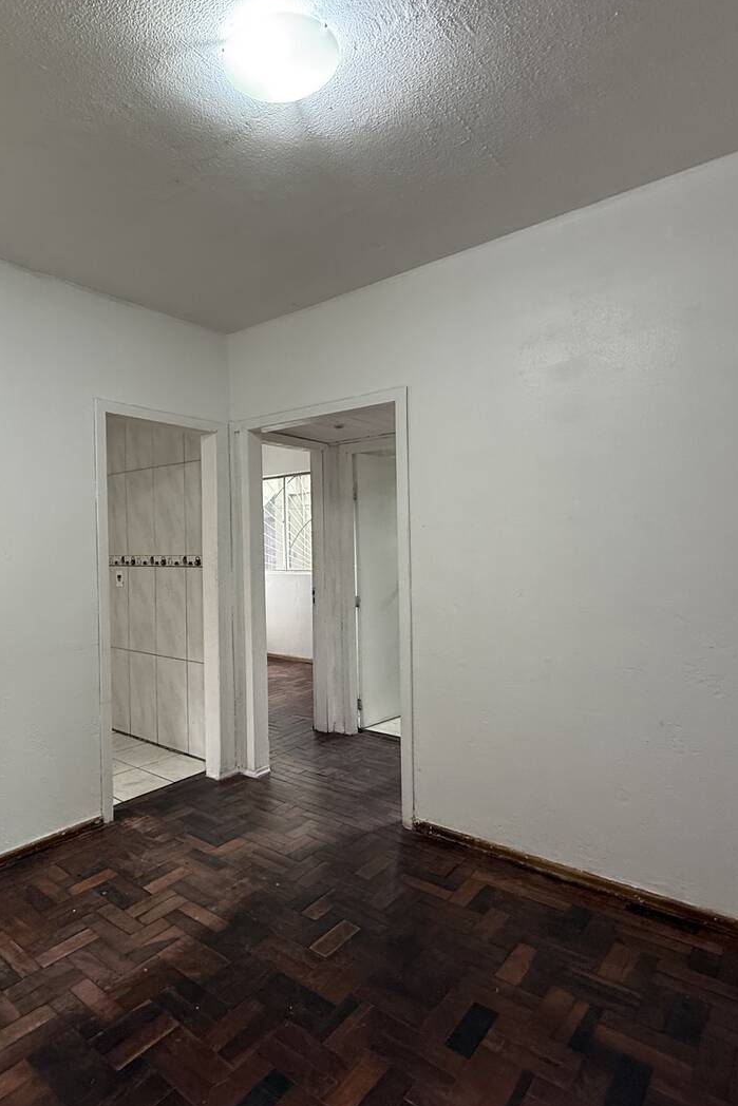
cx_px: 234
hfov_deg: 60.2
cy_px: 542
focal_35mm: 20
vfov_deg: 84.0
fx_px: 615
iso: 200
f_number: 2.2
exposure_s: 1/60
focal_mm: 2.22
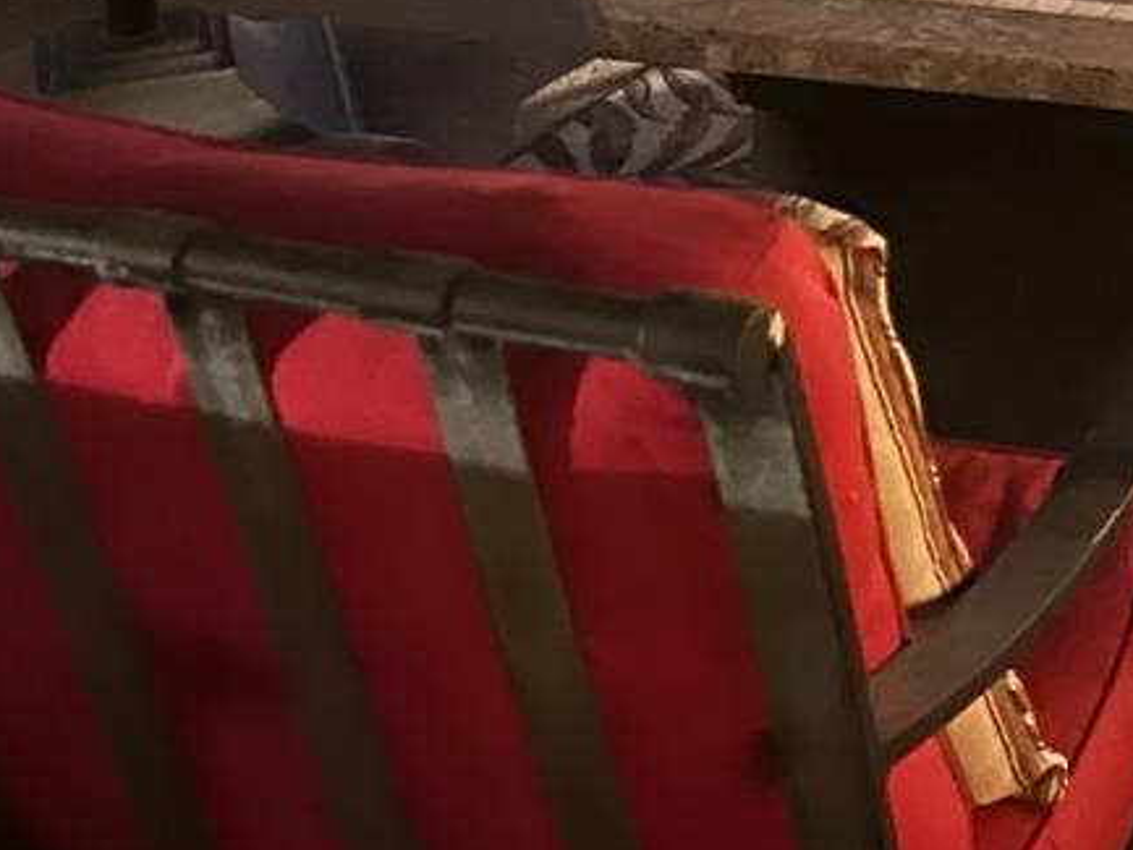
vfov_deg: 14.8
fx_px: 2947
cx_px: 1196
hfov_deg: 20.9
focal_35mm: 90
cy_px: -556
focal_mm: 5.7
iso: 1000
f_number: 1.5
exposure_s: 1/20
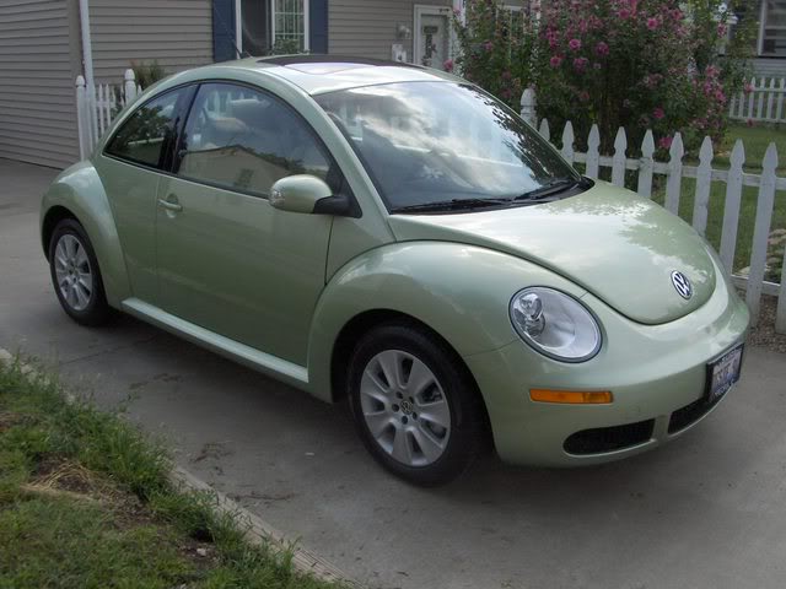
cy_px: 294
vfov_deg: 37.7
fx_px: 863
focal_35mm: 38
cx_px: 393
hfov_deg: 49.0
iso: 100
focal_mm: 6.4
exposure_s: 1/538
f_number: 4.5
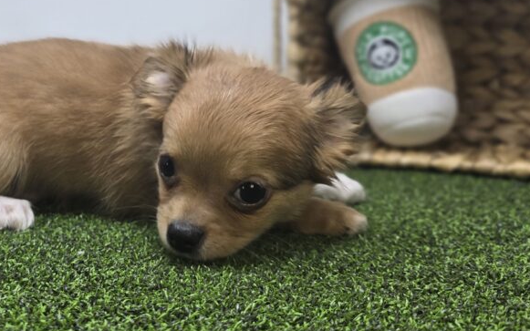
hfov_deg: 45.1
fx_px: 621
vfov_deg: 29.8
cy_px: 132
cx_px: 154
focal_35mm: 43
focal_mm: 6.3
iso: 50
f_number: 1.7
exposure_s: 1/120
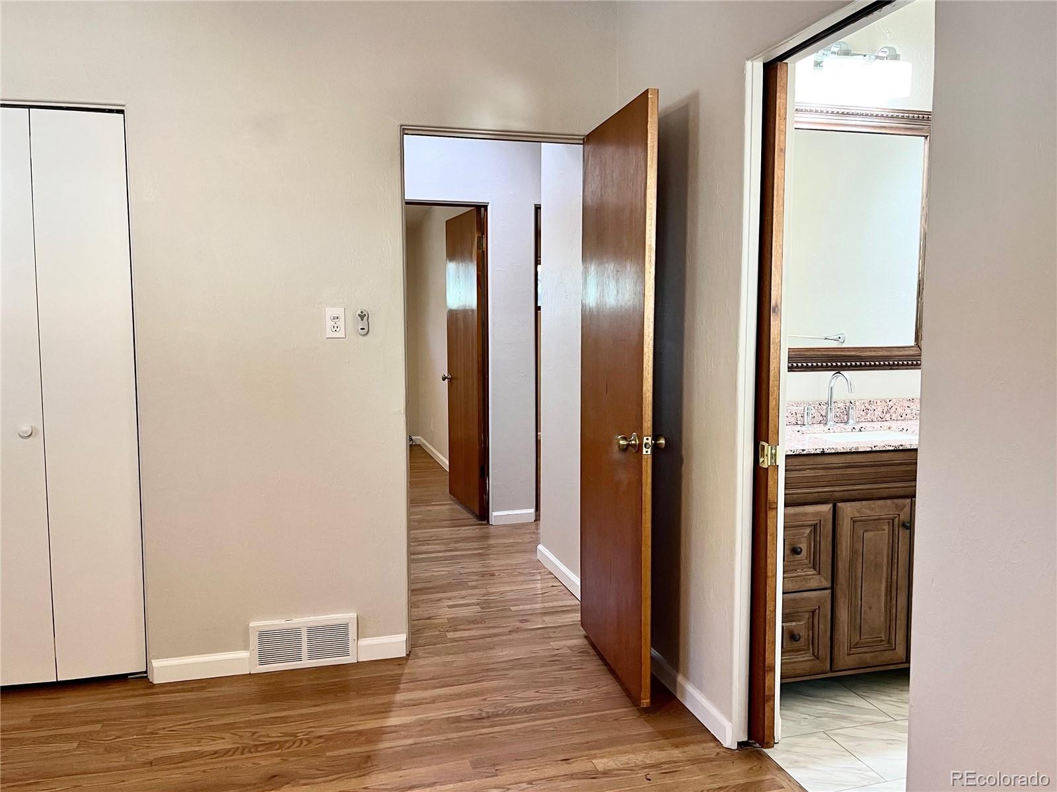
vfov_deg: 53.0
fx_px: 794
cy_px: 396
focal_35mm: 26
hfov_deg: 67.3
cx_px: 528
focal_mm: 5.1
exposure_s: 1/60
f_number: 1.6
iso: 125
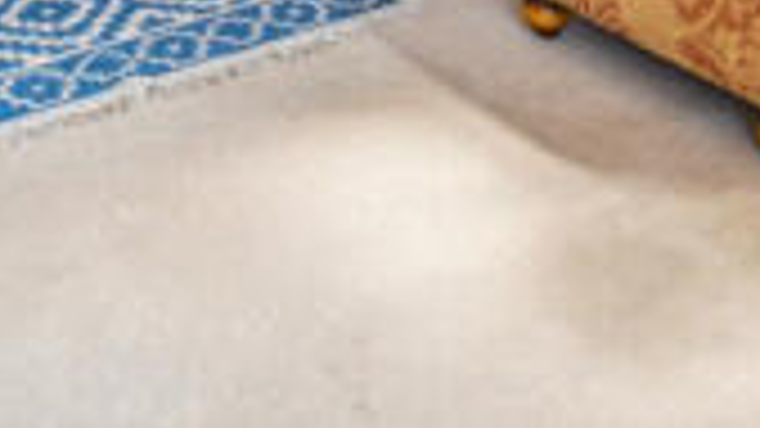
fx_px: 1310
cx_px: 313
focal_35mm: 65
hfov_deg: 32.3
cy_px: -552
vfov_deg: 13.9
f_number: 13
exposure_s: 1/5
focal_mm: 16
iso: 320
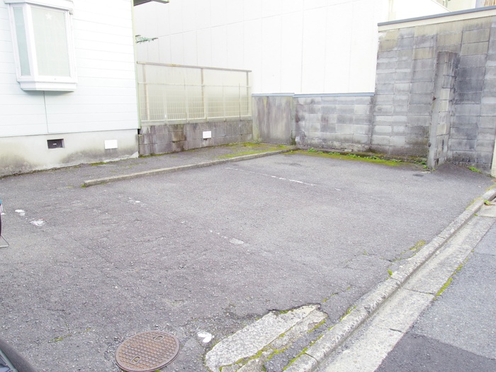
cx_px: 248
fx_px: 373
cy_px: 186
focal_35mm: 26
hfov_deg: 67.3
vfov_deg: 53.1
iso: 200
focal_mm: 5.6
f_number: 4
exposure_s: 1/40
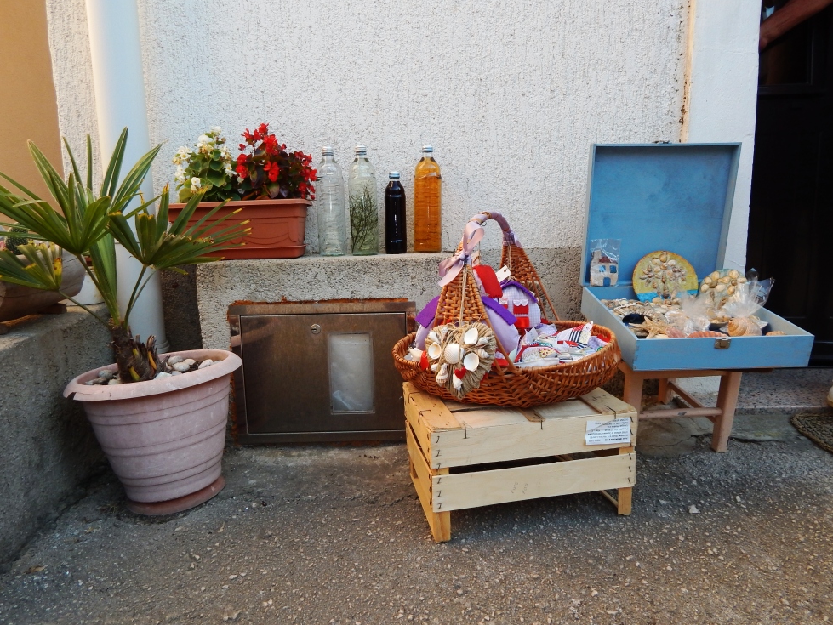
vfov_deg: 58.9
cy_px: 312
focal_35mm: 23
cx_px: 420
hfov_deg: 73.9
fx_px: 554
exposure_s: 1/320
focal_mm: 4
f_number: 3
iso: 125
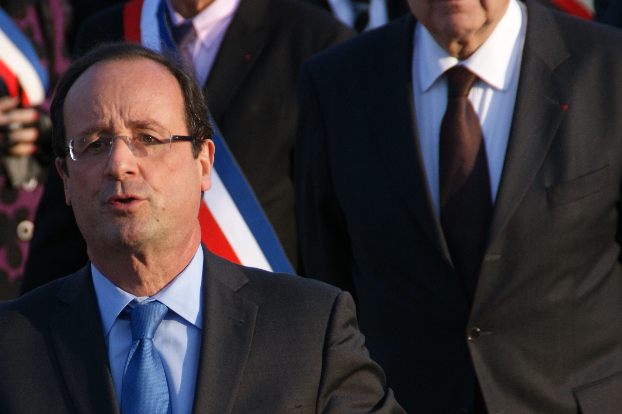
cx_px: 187
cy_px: 306
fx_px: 7732
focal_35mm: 448
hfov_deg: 4.6
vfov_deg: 3.1
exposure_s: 1/320
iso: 250
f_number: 6.3
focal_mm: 200
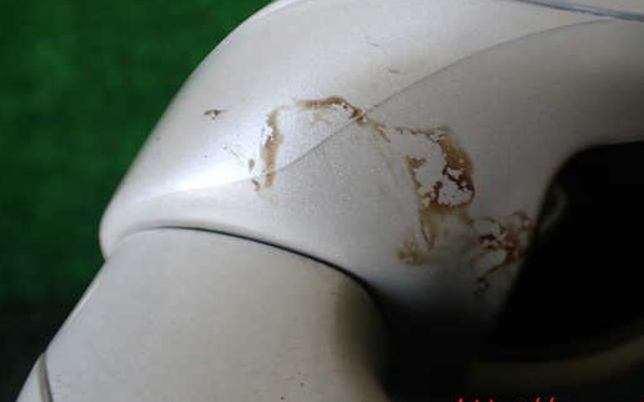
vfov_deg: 34.2
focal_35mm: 37
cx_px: 366
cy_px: 146
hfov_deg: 52.6
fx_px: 649
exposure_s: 1/125
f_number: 2.3
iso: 160
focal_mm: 5.4
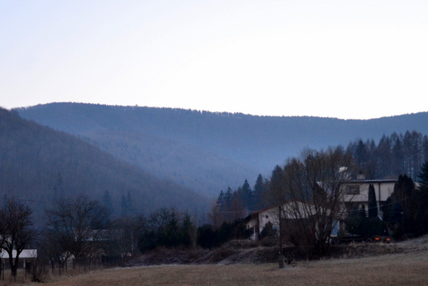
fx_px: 892
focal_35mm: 75
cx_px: 117
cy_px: 215
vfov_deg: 18.1
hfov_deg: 26.7
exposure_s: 1/30
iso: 800
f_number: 4.8
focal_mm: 32
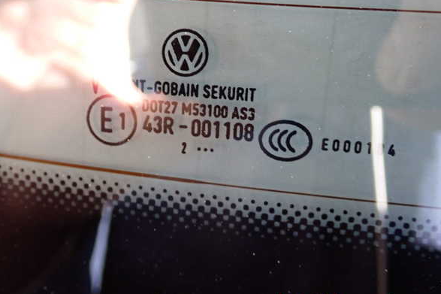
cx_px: 223
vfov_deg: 27.0
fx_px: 612
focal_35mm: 50
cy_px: 143
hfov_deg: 39.6
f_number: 3.1
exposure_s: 1/50
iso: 500
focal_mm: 8.4
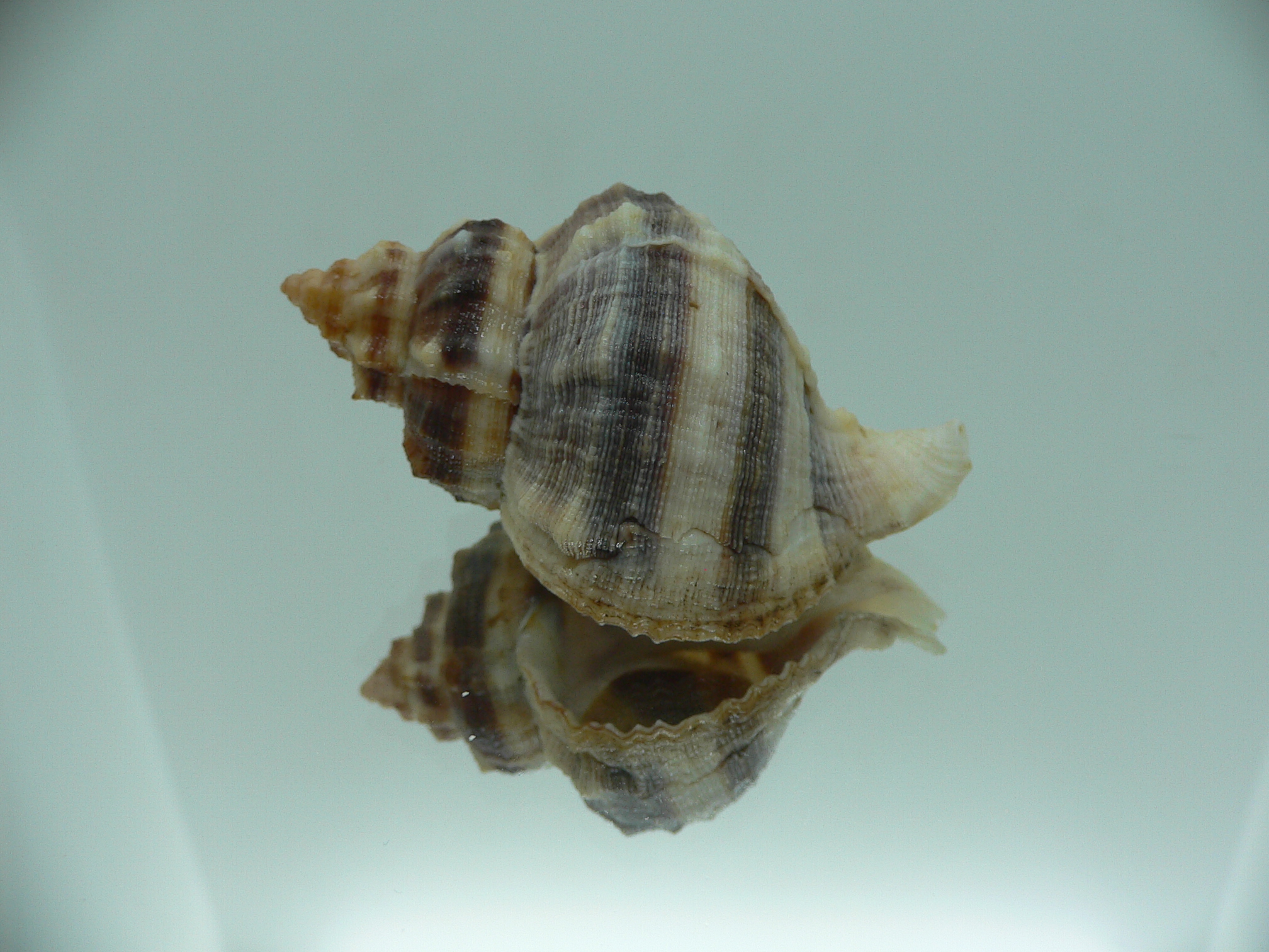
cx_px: 634
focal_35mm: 35
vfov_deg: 40.7
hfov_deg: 52.6
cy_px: 476
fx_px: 1283
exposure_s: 1/60
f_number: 2.8
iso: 80
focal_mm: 4.6
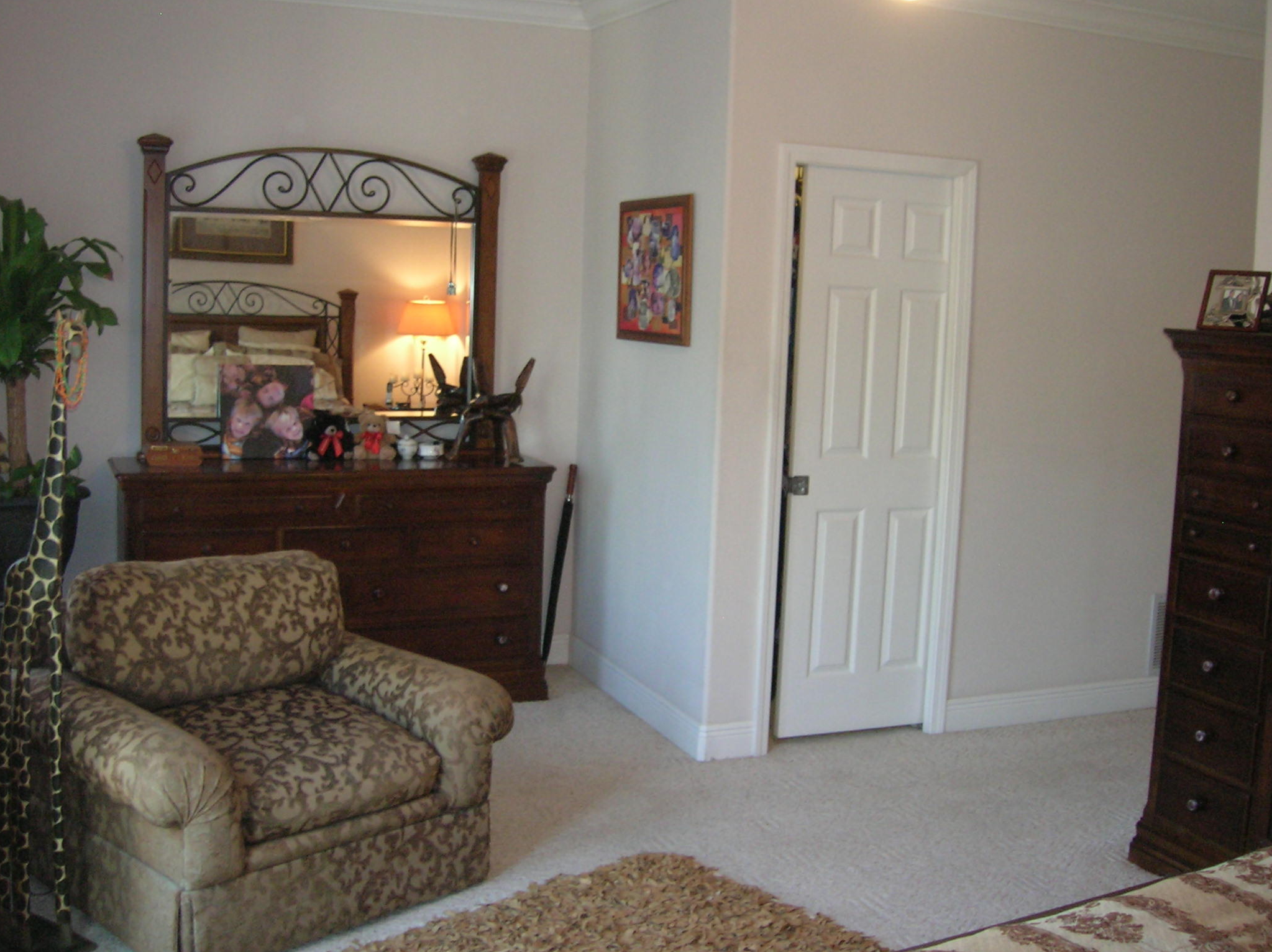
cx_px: 645
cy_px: 436
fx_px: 1395
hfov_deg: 49.0
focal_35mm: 38
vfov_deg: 37.6
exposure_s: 1/28.7
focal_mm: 5.7
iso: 152
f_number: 2.9
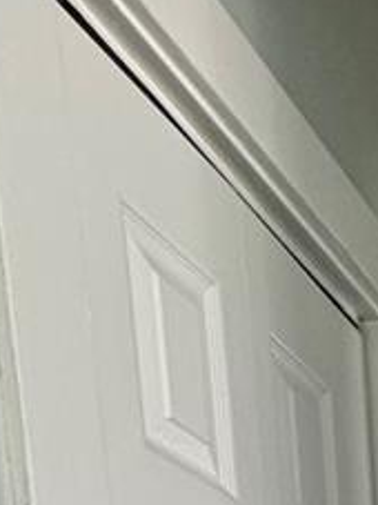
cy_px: 1095
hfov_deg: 16.2
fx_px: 1078
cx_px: 718
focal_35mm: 74
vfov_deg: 16.8
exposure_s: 1/60
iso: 200
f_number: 2.2
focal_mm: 2.22
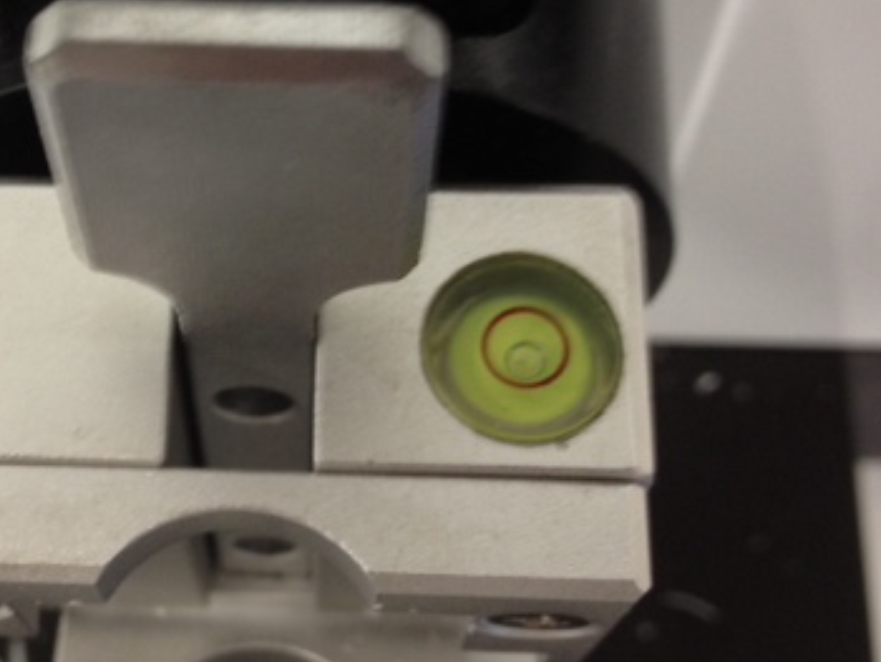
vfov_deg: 23.0
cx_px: 247
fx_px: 1630
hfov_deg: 29.9
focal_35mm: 64
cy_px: 307
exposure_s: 1/20
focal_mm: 4.28
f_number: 2.4
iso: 125
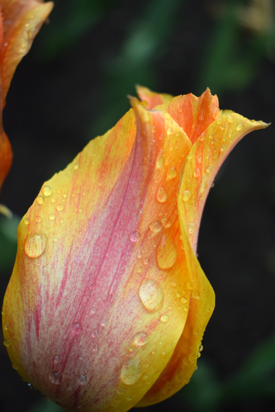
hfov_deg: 26.5
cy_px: 206
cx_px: 138
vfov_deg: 38.9
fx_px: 584
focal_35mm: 51
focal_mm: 34
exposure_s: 1/750
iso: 800
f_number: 4.5
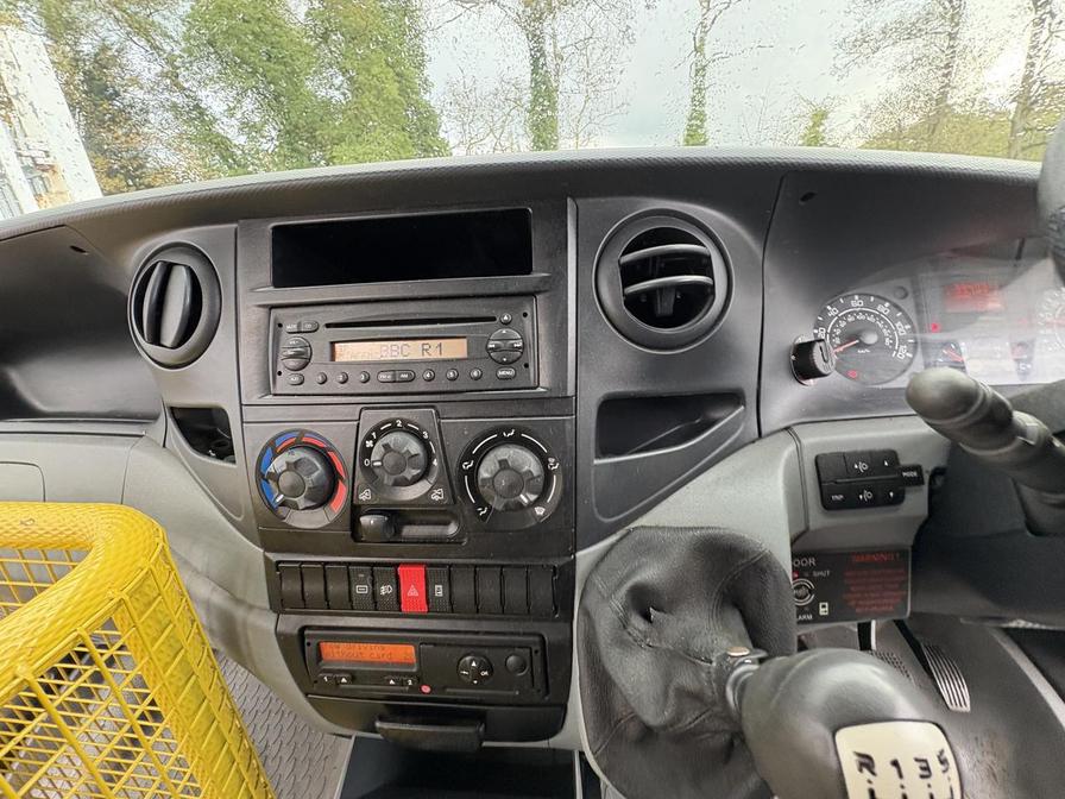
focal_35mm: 14
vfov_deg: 85.7
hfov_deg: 102.1
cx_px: 532
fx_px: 431
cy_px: 400
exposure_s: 1/60
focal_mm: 2.22
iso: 320
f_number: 2.2
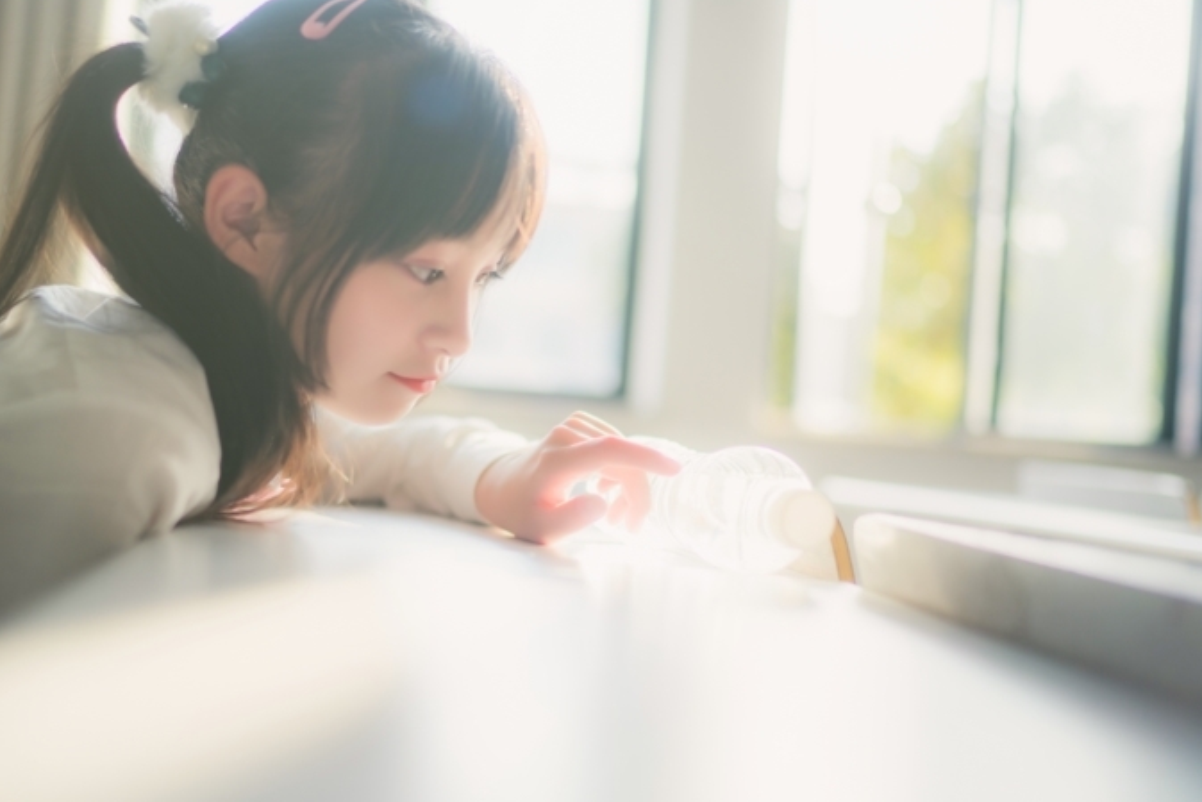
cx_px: 555
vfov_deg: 34.2
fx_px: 1302
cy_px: 423
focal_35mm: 39
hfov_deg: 49.5
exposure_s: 1/640
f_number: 1.4
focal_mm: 35
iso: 100
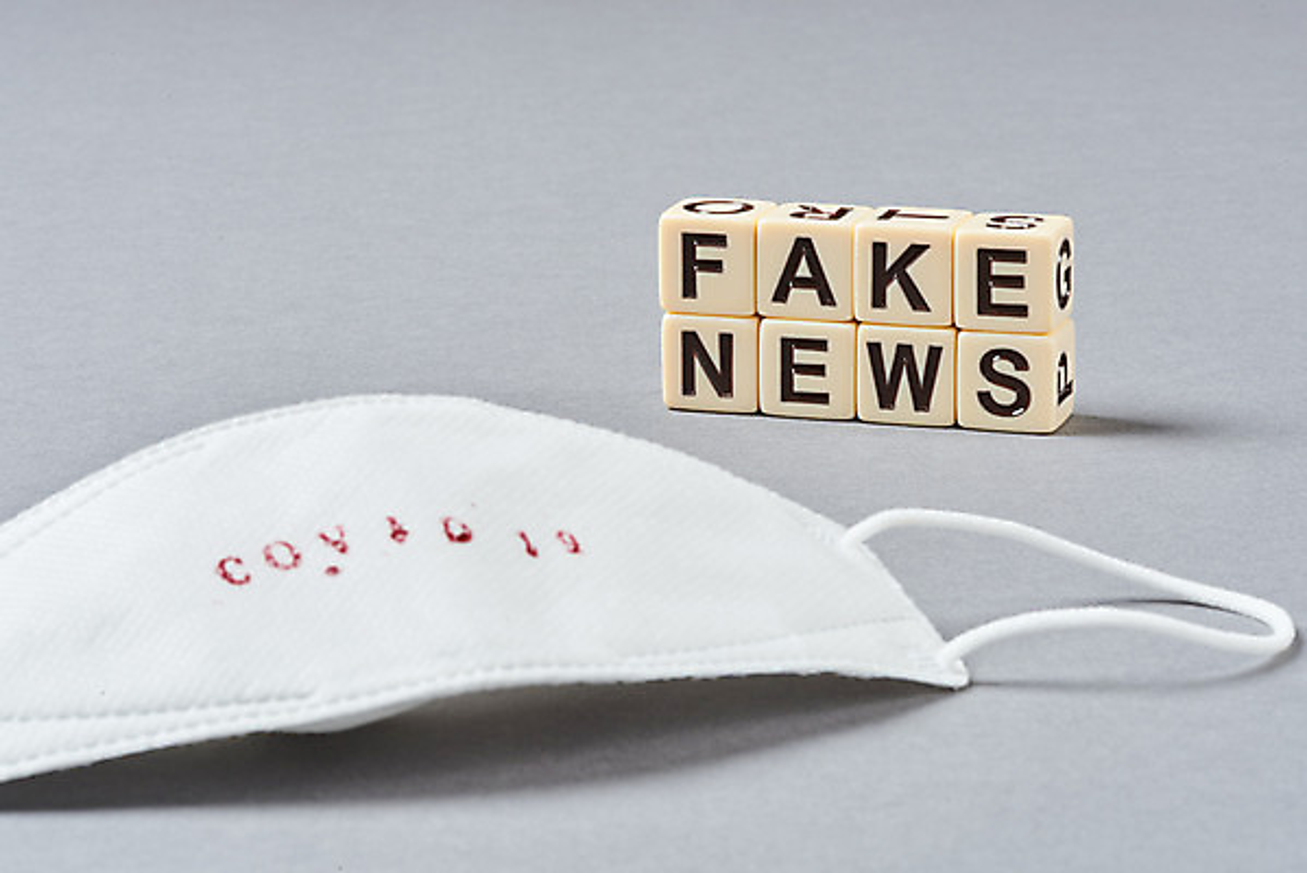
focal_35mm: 105
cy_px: 436
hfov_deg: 19.4
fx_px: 3814
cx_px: 654
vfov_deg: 13.1
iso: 320
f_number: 36
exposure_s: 1/125
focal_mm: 105
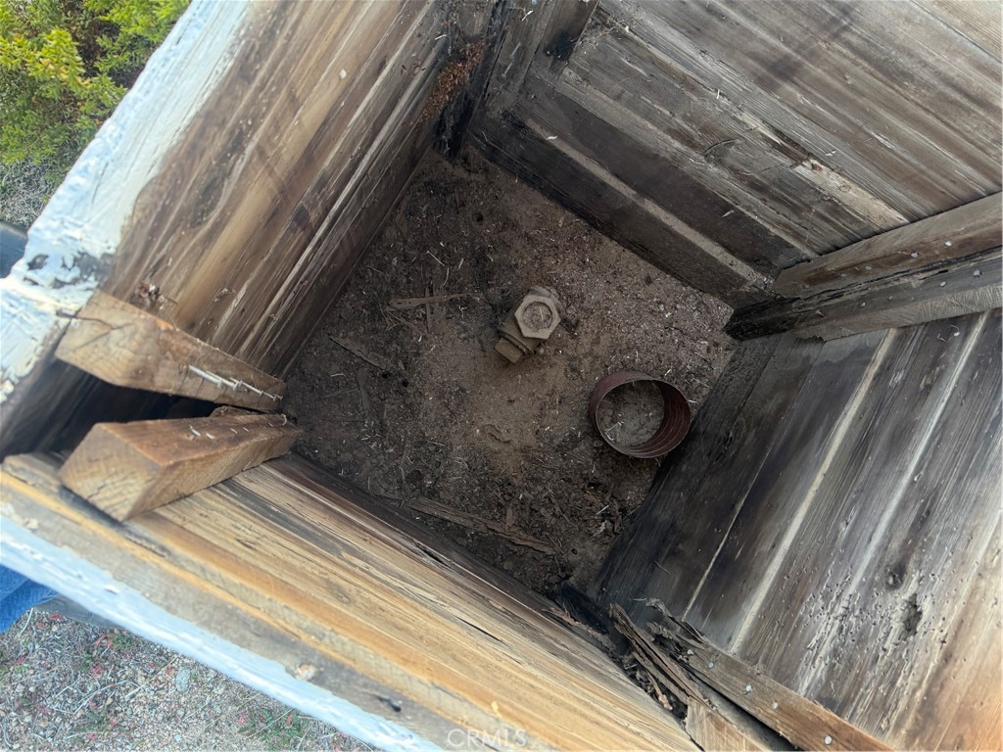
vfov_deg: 56.8
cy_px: 376
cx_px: 502
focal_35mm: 24
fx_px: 695
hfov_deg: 71.6
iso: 200
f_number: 1.78
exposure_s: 1/108
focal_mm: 6.76
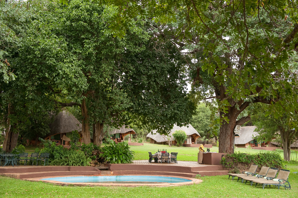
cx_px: 149
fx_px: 314
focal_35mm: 38
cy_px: 99
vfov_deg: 35.0
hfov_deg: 50.7
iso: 500
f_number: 4.5
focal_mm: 38
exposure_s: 1/100
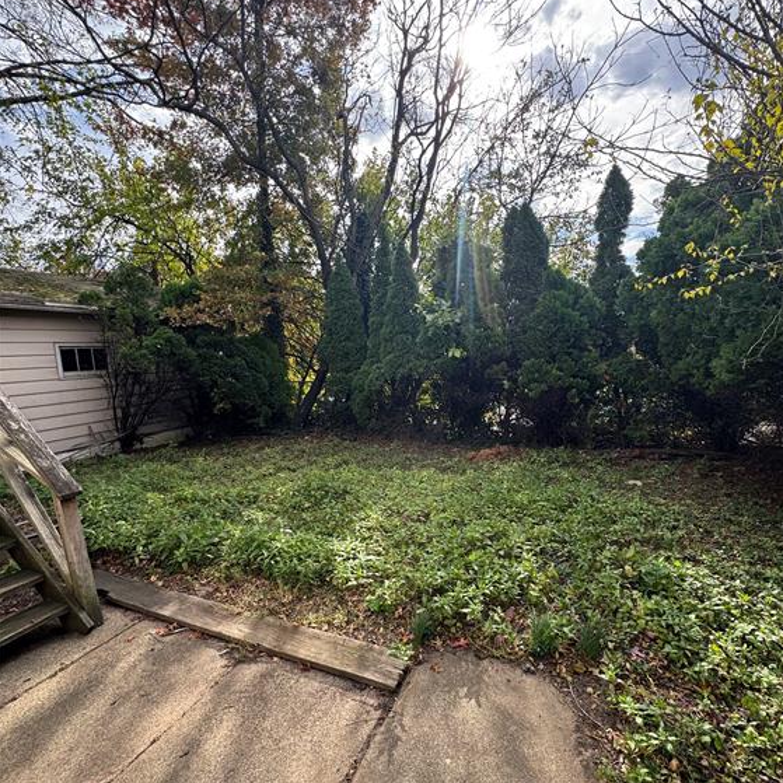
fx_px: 435
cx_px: 402
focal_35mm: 17
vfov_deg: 83.9
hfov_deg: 83.9
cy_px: 403
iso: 50
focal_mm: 2.22
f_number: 2.2
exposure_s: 1/405
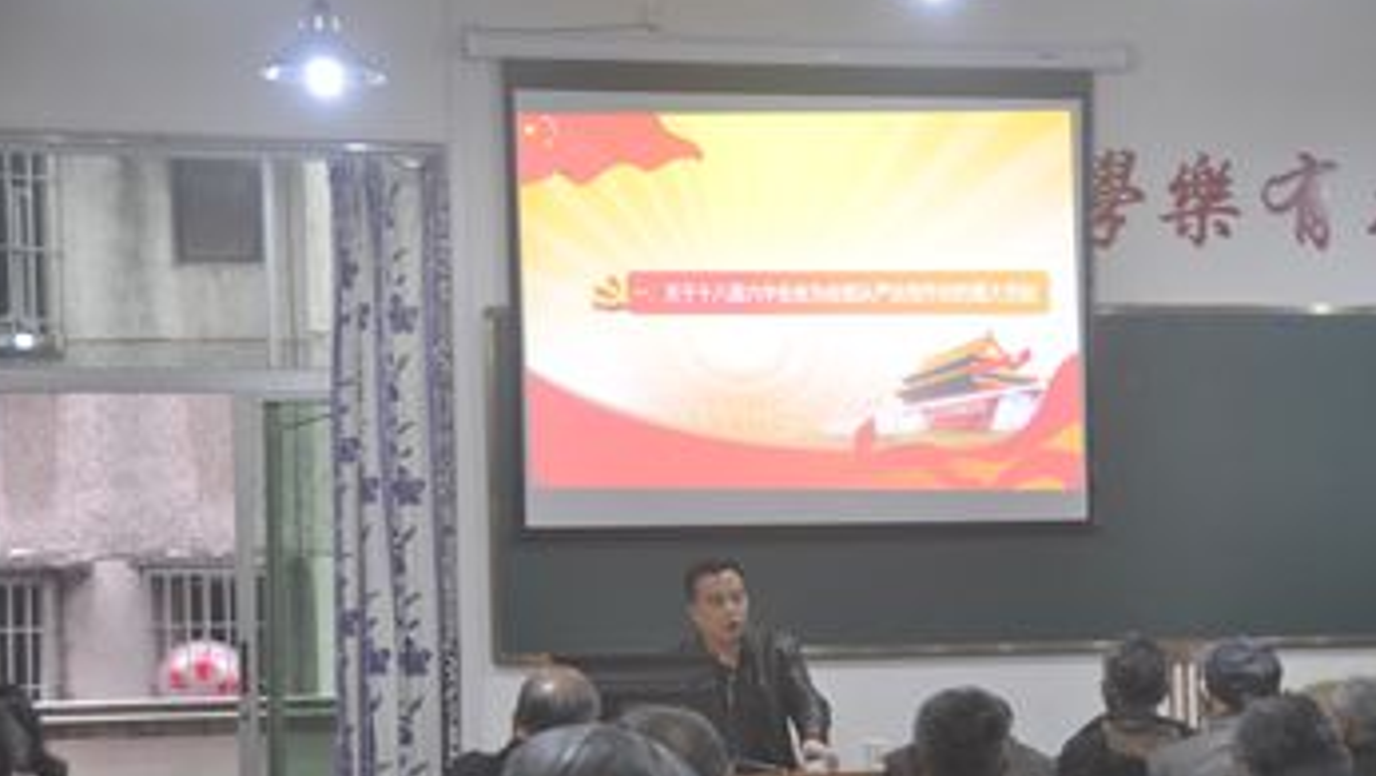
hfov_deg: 27.3
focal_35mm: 77
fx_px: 2811
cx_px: 974
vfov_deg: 15.6
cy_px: 613
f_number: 4.2
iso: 400
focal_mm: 34
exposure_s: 1/15
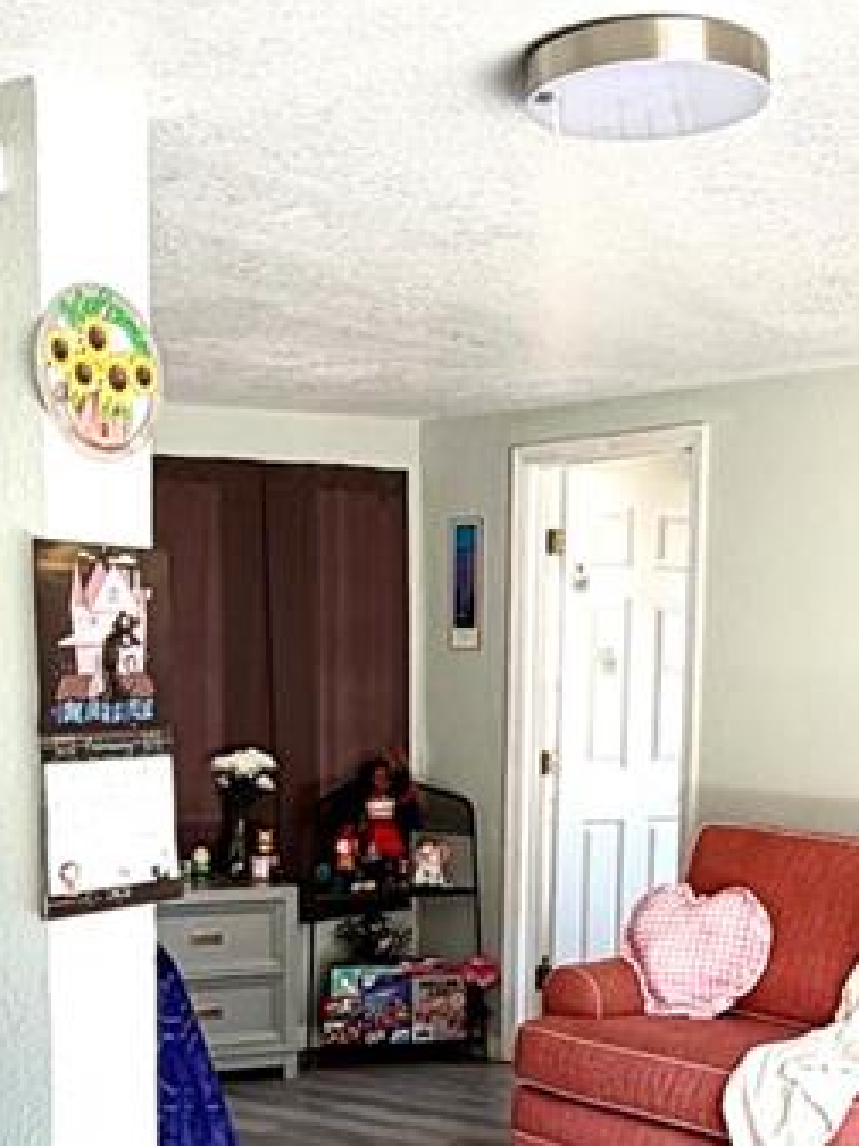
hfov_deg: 29.1
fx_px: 1654
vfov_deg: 37.1
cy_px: 883
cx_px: 491
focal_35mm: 50
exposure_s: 1/121
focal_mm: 2.22
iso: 64
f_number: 2.2
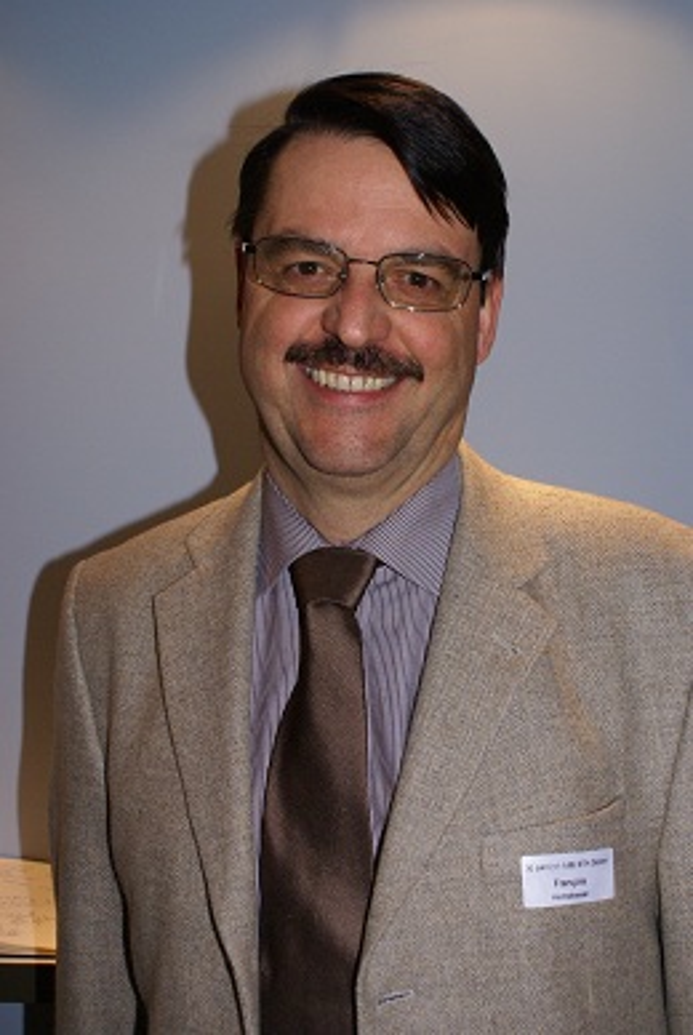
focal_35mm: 52
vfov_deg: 37.8
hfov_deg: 25.8
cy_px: 518
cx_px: 346
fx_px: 1510
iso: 400
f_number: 5.6
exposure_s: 1/60
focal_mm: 35
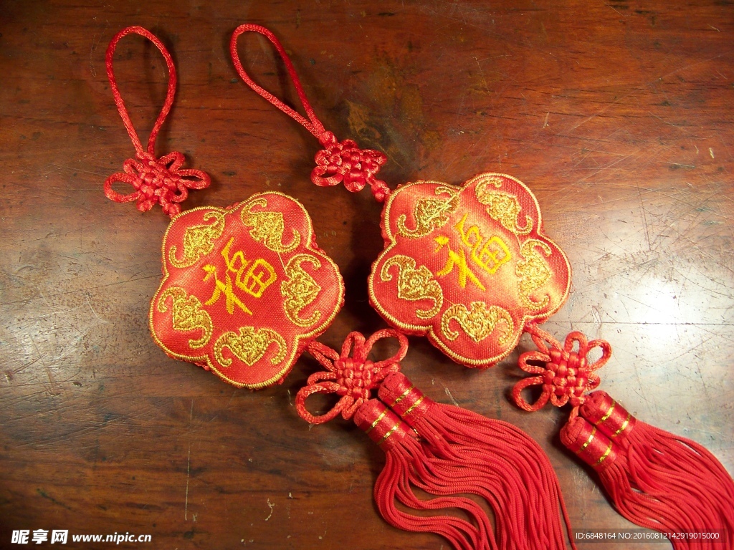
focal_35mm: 36
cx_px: 367
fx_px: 763
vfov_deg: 39.7
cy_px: 275
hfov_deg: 51.4
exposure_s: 1/15
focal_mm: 5.85
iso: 64
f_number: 2.8
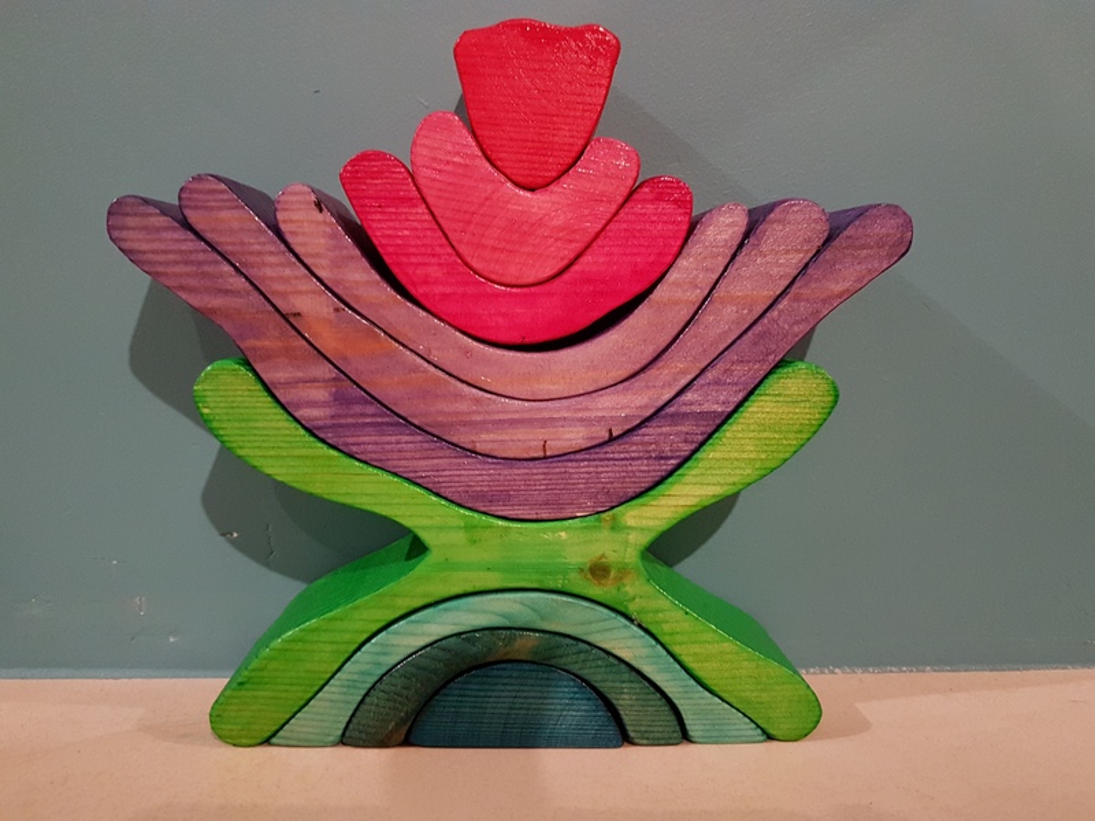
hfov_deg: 67.3
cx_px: 548
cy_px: 410
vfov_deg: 53.1
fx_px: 822
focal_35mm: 26
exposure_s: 1/10
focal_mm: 4.2
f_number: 1.7
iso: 320
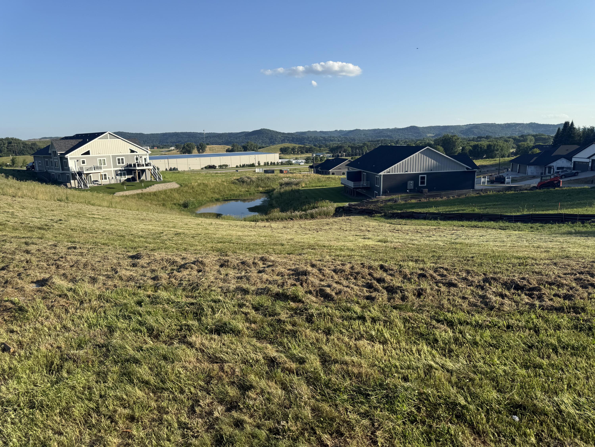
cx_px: 298
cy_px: 224
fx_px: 413
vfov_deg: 56.8
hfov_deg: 71.6
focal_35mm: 24
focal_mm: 6.76
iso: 80
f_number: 1.78
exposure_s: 1/3584
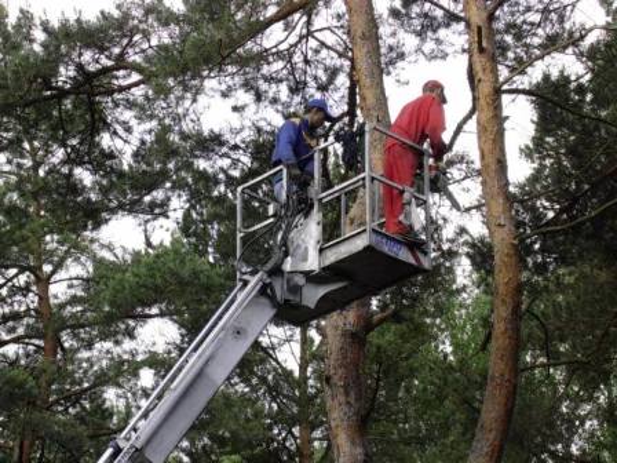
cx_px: 308
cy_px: 232
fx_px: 1978
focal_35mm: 111
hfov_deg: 17.7
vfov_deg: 13.3
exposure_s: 1/128
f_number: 4.8
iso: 70
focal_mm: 16.8
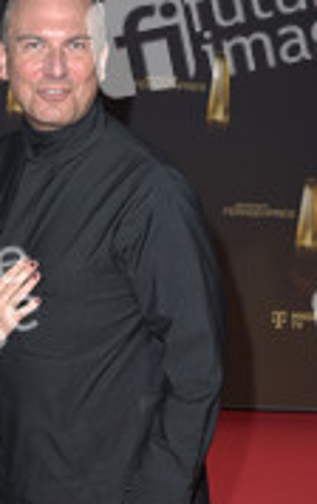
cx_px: -25
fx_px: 1444
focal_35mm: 105
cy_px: 456
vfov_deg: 19.4
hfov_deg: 12.3
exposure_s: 1/250
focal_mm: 46
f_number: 5
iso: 1000
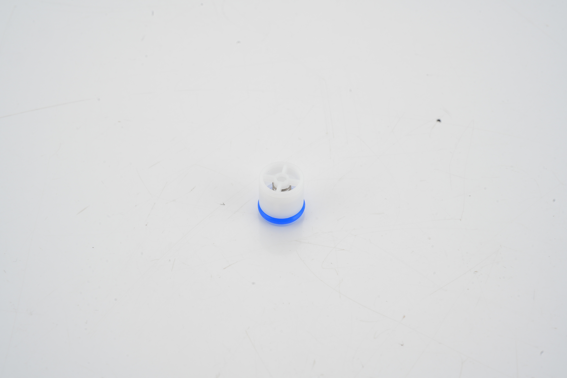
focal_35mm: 70
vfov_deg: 19.5
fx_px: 1102
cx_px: 284
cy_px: 189
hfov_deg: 28.8
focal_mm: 70
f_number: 18
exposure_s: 1/100
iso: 125
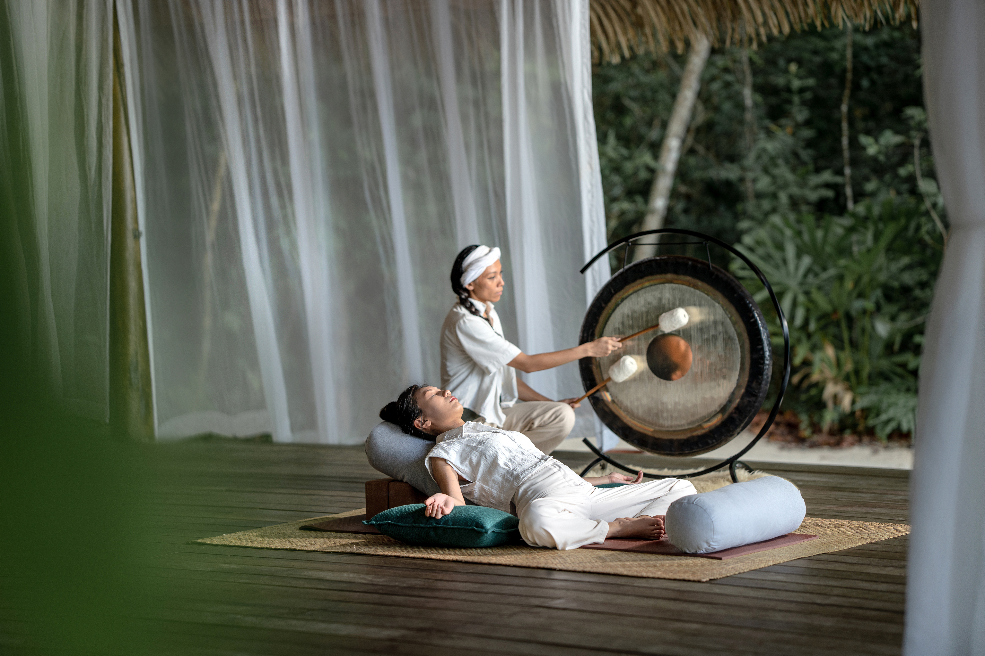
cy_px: 328
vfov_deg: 16.1
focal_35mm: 85
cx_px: 492
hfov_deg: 23.9
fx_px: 2326
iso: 80
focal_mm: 85
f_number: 1.8
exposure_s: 1/200
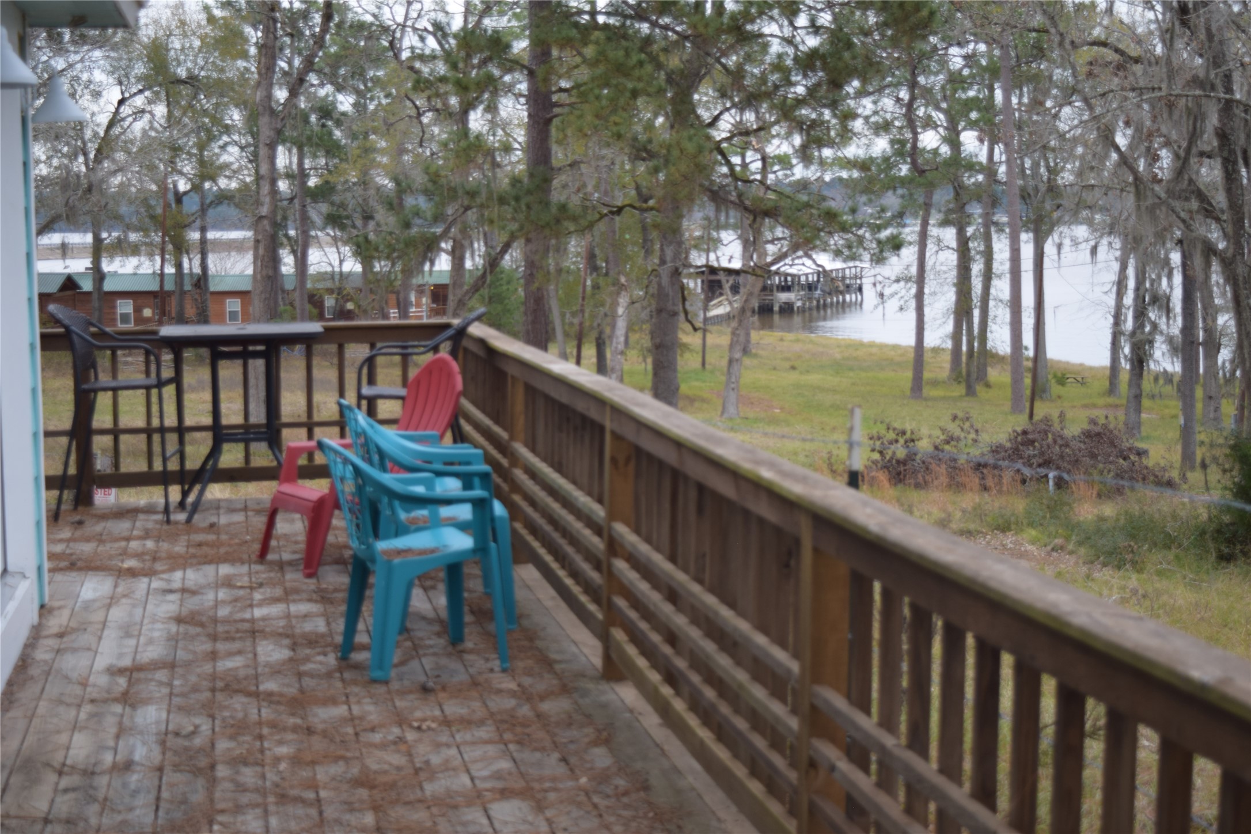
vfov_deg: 23.8
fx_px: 1981
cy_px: 417
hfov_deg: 35.1
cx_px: 626
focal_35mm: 57
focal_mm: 38
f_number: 4.8
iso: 200
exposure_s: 1/200
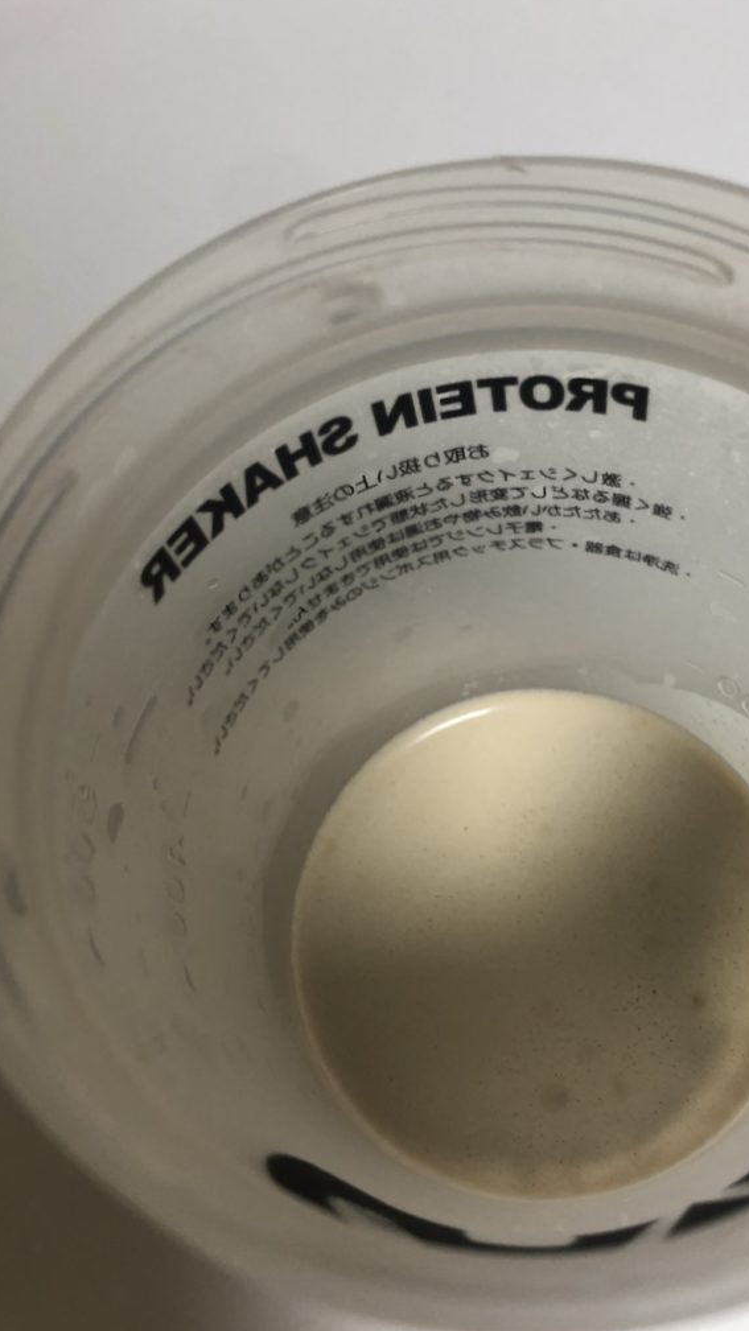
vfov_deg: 62.6
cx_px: 501
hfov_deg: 37.4
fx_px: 1095
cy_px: 667
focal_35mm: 31
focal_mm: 3.99
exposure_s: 1/17
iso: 40
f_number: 1.8
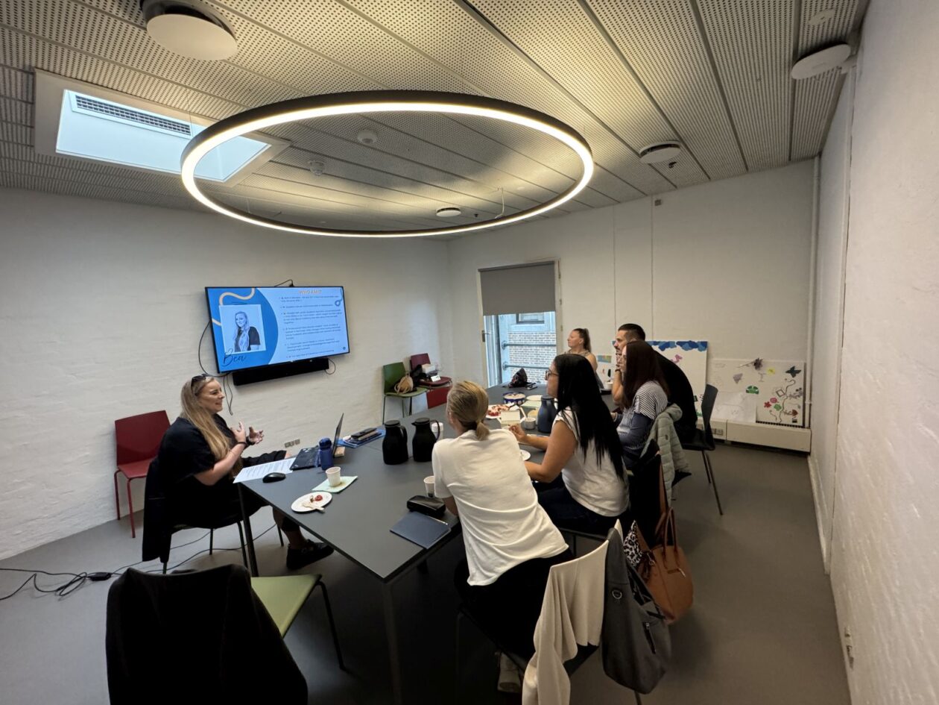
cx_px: 470
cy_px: 352
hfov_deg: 102.1
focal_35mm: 14
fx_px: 380
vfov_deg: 85.7
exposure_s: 1/110
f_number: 2.2
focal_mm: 2.22
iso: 320
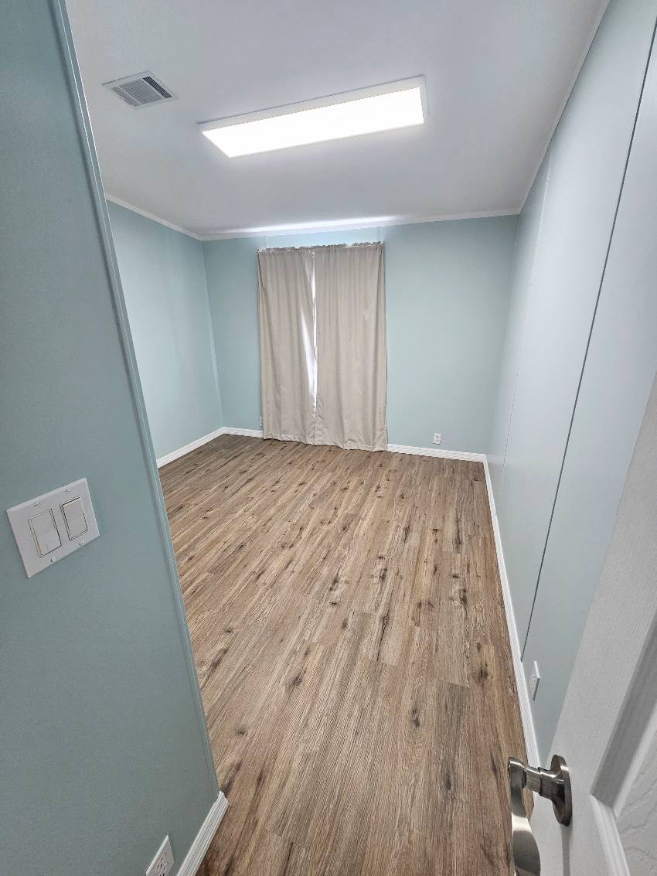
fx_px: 329
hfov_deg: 89.9
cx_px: 328
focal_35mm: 13
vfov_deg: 106.2
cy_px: 438
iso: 160
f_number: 2.2
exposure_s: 1/60
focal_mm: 2.2
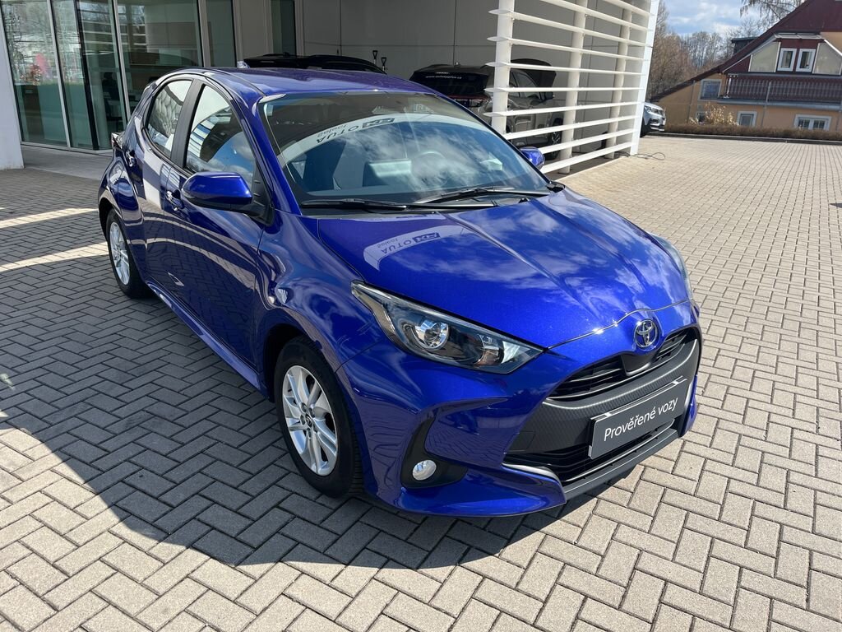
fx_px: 632
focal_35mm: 26
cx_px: 421
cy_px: 316
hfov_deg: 67.3
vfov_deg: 53.1
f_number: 1.6
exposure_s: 1/1992
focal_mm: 5.1
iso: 50
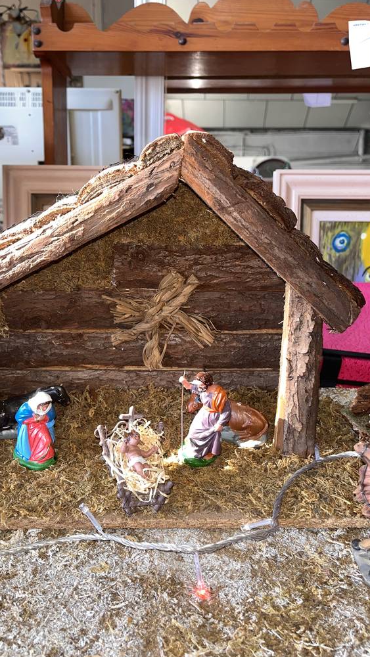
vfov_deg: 66.1
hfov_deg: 40.1
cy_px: 323
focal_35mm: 29
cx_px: 157
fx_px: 505
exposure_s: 1/100
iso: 50
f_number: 1.6
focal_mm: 5.1
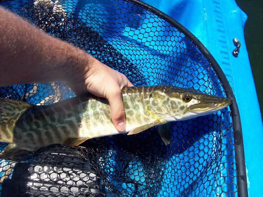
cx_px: 132
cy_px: 98
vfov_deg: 39.6
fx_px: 273
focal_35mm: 36
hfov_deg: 51.4
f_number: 4.8
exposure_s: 1/542
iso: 80
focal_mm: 6
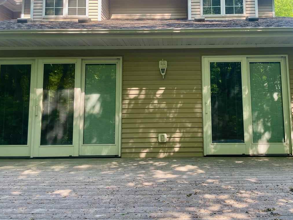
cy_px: 83
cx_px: 171
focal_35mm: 33
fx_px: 279
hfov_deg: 55.1
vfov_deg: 42.6
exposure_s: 1/275
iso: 32
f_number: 1.6
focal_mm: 4.2
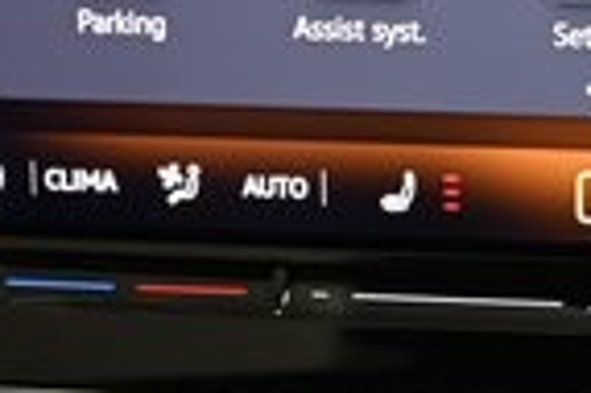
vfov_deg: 8.6
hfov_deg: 12.9
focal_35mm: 157
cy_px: -91
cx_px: 645
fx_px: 2574
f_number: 4
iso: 640
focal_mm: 35
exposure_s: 1/30
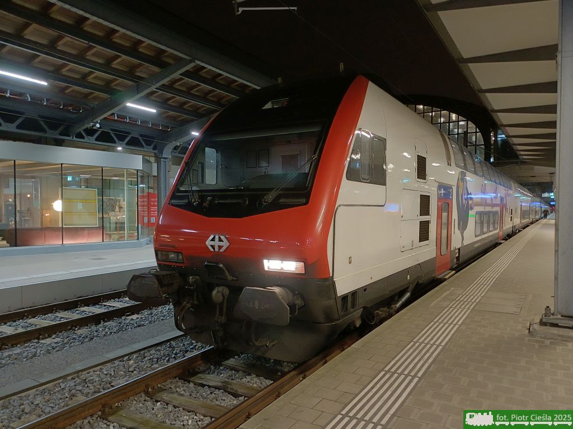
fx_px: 414
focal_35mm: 25
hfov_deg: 69.4
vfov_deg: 54.9
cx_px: 286
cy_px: 214
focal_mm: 4.65
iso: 640
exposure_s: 1/20
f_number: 1.8
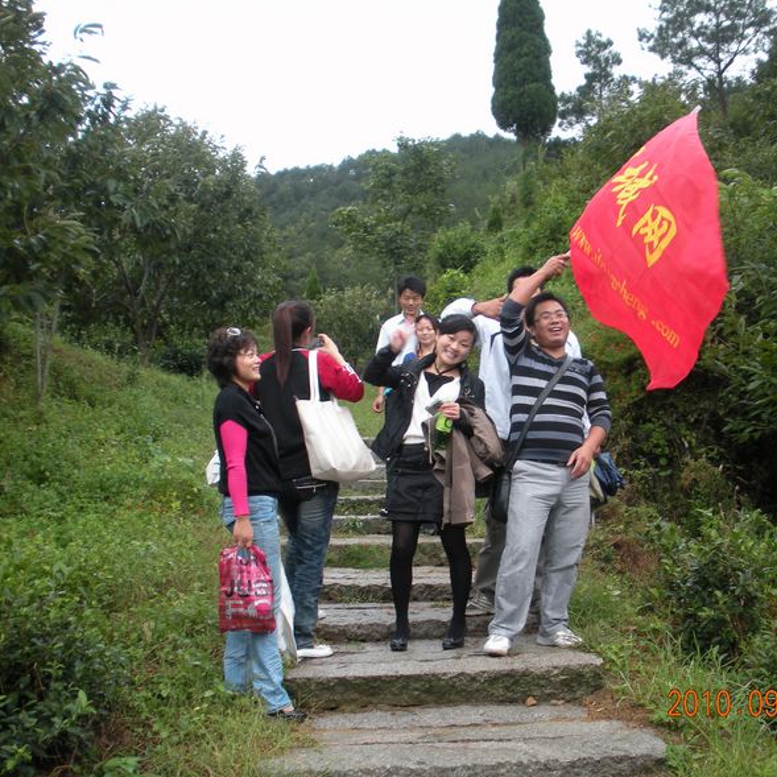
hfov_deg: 39.9
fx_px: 1067
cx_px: 464
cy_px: 390
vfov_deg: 40.0
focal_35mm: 42
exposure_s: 1/66.2
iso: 81
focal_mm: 6.3
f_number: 3.5
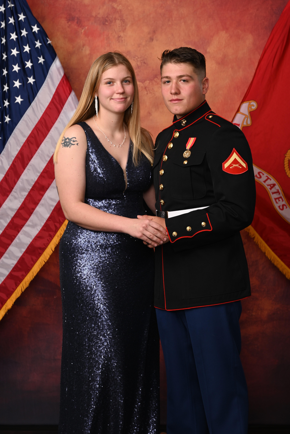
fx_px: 1171
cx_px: 145
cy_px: 217
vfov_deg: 21.0
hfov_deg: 14.1
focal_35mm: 97
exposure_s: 1/125
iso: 200
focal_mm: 97
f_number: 6.3
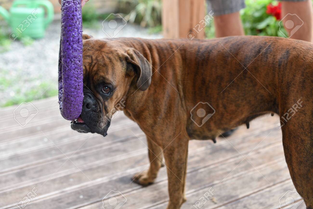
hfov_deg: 39.6
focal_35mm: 50
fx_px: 435
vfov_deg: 27.0
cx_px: 156
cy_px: 104
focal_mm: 50
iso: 400
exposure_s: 1/500
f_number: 3.5
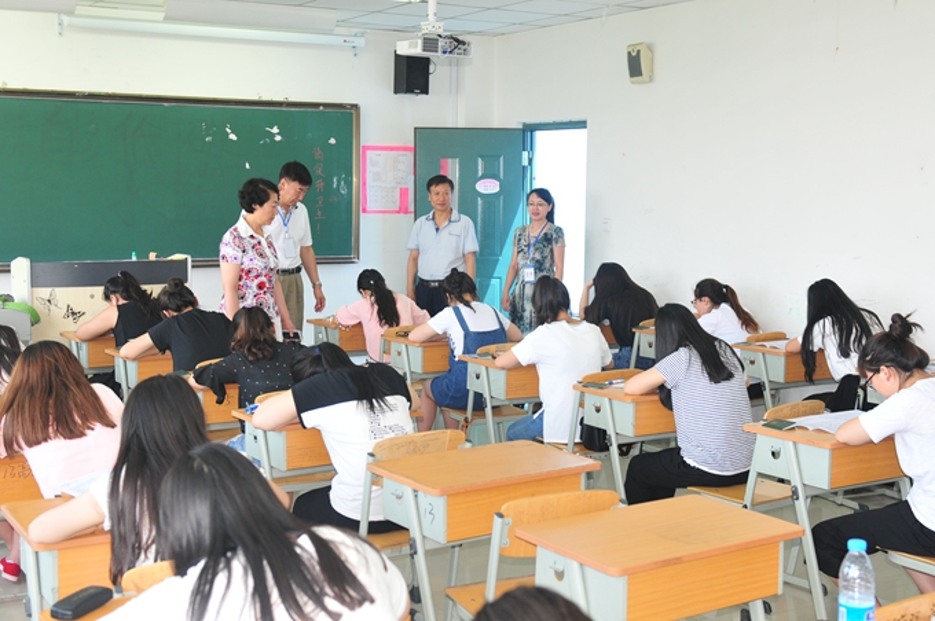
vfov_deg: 28.0
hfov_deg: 41.1
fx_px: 1245
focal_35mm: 48
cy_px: 310
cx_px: 468
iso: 360
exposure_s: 1/100
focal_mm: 32
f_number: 4
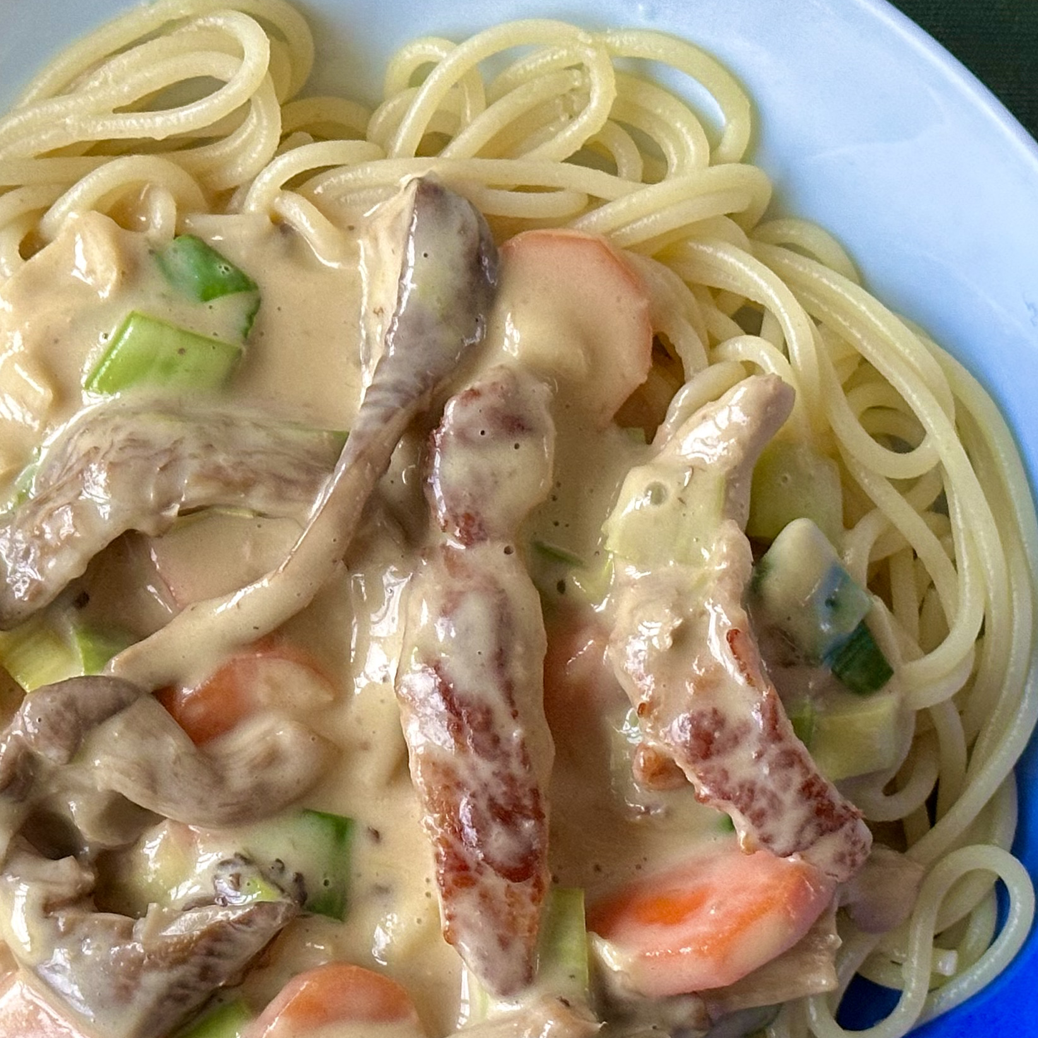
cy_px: 715
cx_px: 374
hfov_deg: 16.7
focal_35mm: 104
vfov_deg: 16.7
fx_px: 3528
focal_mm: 6.86
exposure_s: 1/40
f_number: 1.78
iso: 320
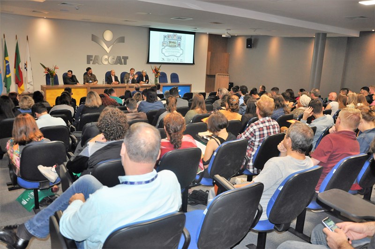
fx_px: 328
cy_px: 124
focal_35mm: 32
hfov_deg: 59.6
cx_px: 188
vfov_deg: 41.6
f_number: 3.8
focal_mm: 21
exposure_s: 1/60
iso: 800
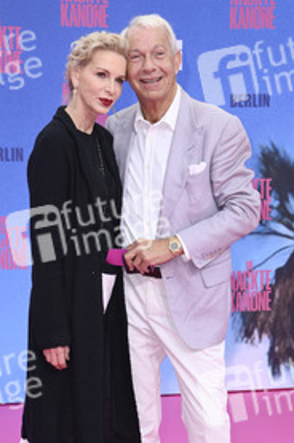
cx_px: 134
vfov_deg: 15.7
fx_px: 1596
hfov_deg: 10.5
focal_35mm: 130
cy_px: 309
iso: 250
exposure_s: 1/250
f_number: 7.1
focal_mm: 90
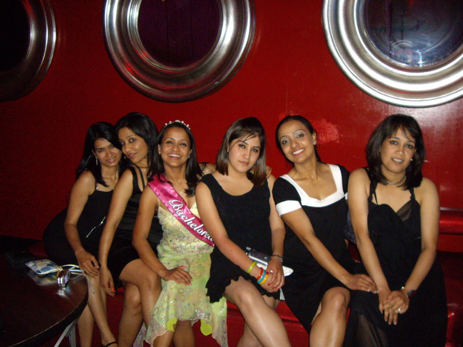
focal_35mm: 38
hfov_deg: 49.0
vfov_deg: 37.7
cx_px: 232
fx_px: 508
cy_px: 174
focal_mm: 6.2
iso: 400
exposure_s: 1/40
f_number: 2.7
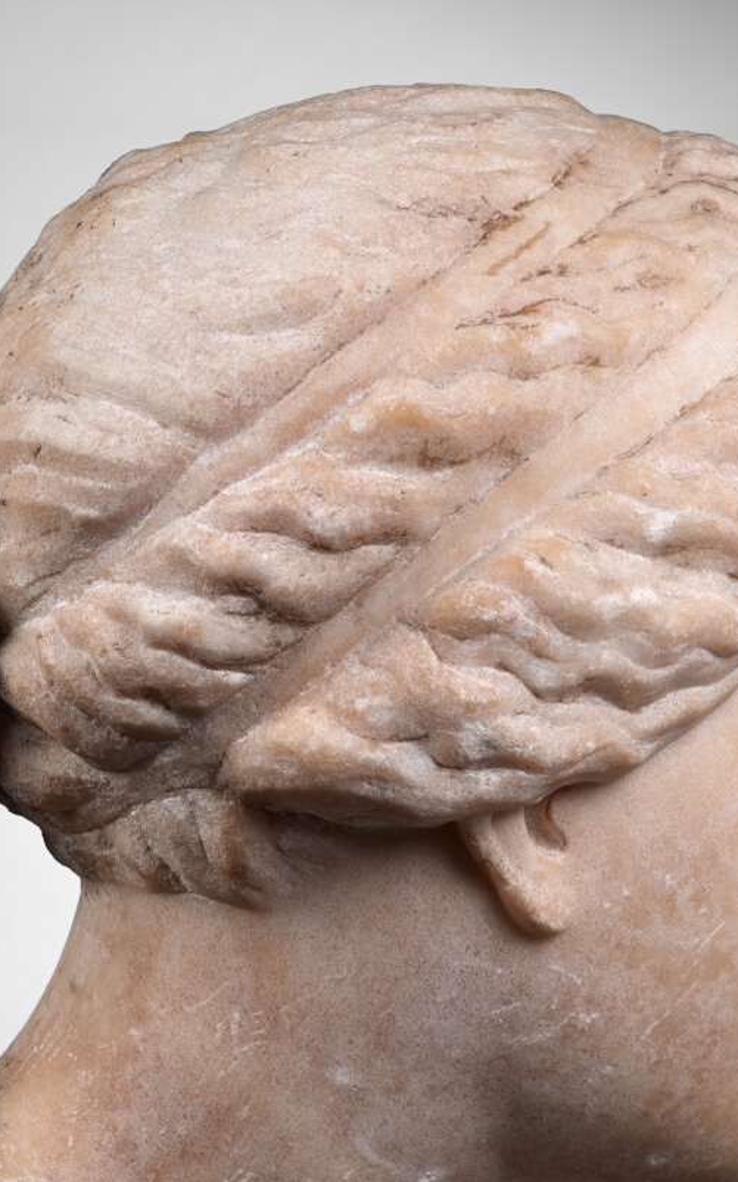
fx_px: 3573
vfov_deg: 18.6
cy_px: 920
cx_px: 306
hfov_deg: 11.8
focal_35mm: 111
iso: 200
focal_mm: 80
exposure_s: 1/125
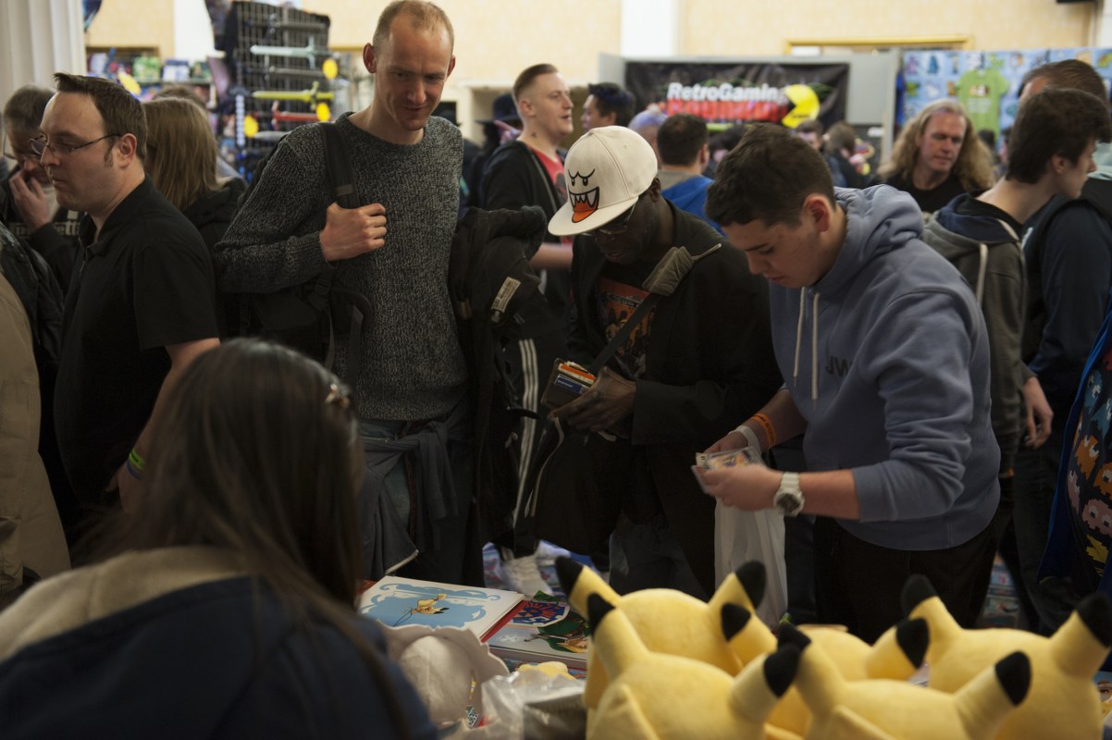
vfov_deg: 28.0
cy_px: 370
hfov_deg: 41.1
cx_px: 556
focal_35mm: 48
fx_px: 1482
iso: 500
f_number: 3.5
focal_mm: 48
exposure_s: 1/40
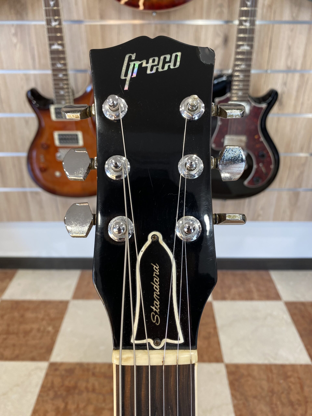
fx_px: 312
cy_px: 208
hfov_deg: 53.1
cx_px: 156
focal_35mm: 26
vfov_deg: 67.3
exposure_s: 1/50
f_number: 1.8
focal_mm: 4.25
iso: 64
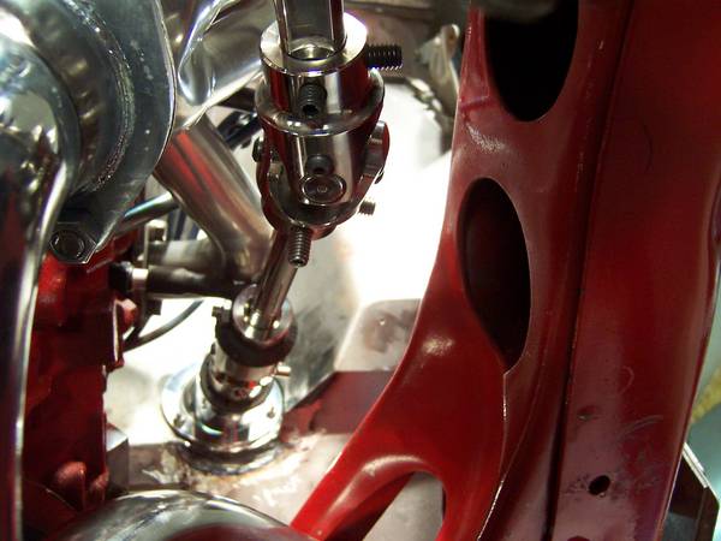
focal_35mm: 36
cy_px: 270
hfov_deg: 51.4
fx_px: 750
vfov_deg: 39.7
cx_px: 360
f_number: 2.8
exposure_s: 1/15
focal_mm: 5.6
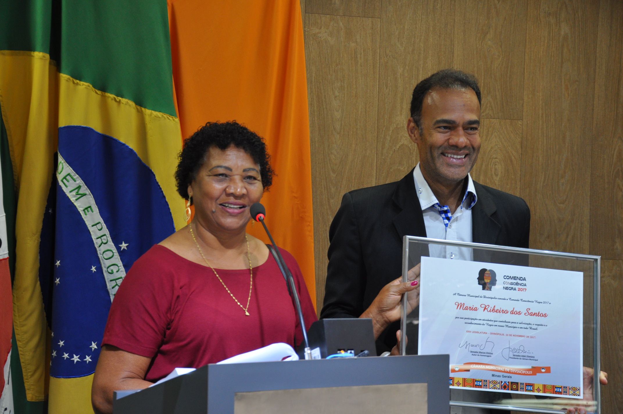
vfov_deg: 15.7
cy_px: 207
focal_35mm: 87
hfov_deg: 23.4
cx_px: 312
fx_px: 1504
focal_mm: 58
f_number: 5
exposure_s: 1/30
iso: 640
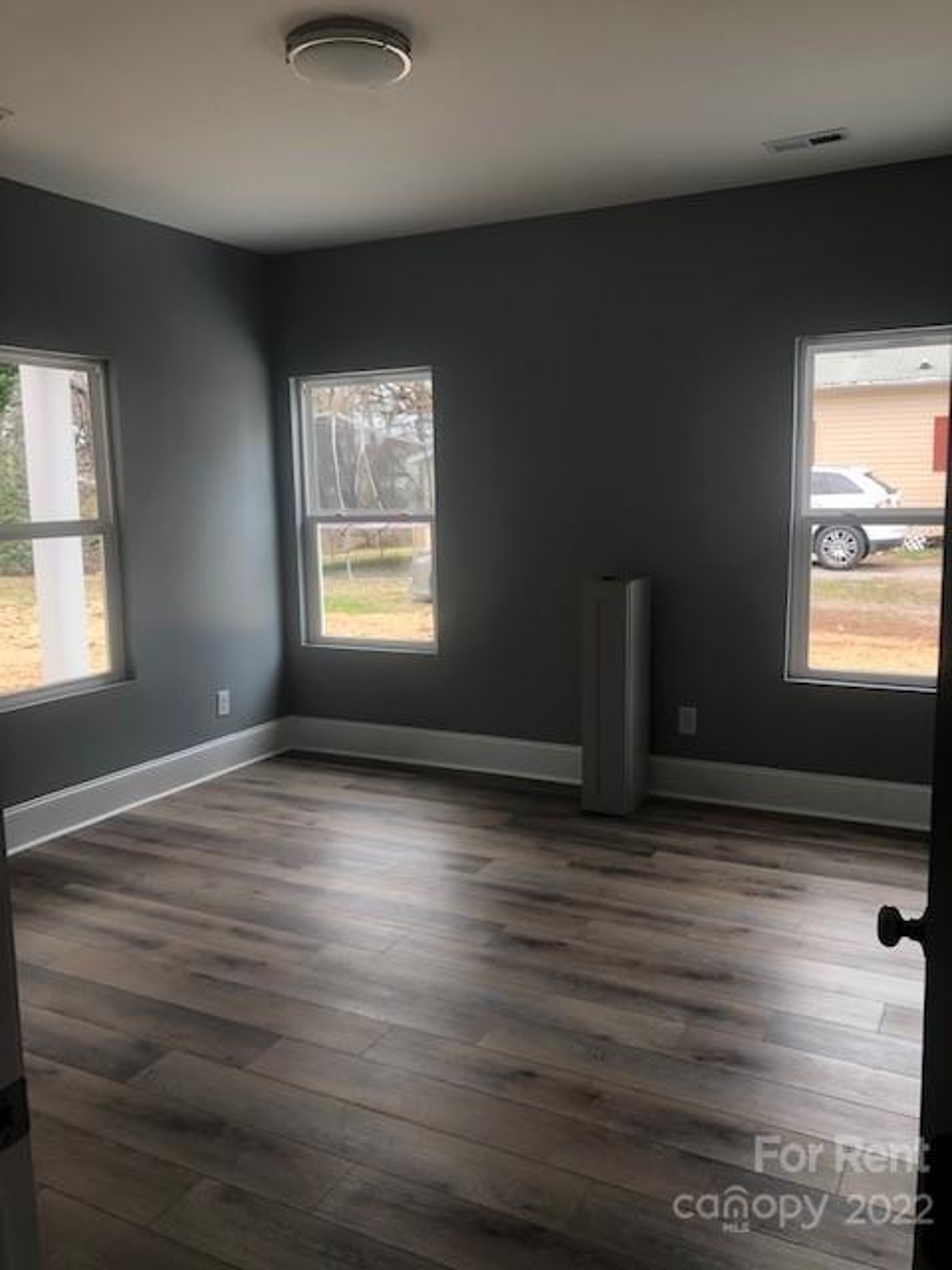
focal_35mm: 28
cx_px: 476
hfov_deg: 49.7
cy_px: 635
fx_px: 1027
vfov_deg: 63.4
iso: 64
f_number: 1.8
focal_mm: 3.99
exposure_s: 1/120
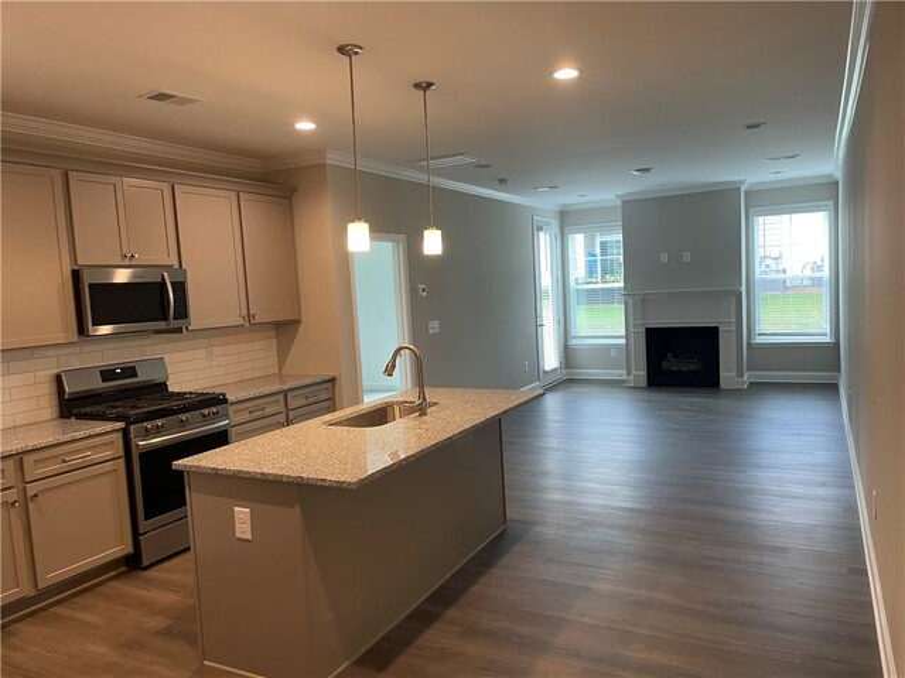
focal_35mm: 26
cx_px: 452
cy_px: 339
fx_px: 680
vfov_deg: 53.1
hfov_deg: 67.3
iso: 80
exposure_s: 1/60
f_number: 1.6
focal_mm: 4.2
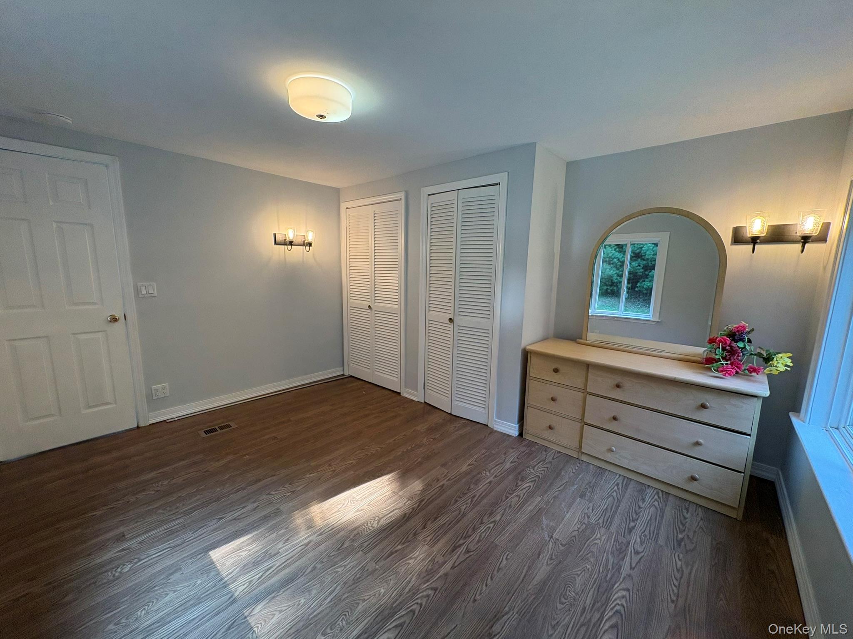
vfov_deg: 85.7
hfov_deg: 102.1
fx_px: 345
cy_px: 320
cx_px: 426
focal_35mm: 14
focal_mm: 2.22
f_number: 2.2
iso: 160
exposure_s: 1/120
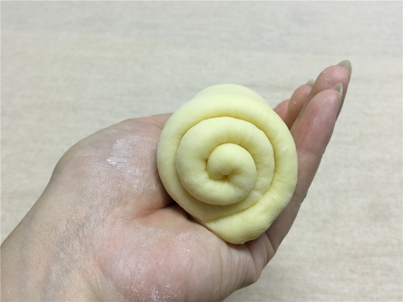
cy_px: 151
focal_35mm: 29
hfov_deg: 61.7
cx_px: 202
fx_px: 338
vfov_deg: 48.2
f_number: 2.2
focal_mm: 4.15
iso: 80
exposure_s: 1/17
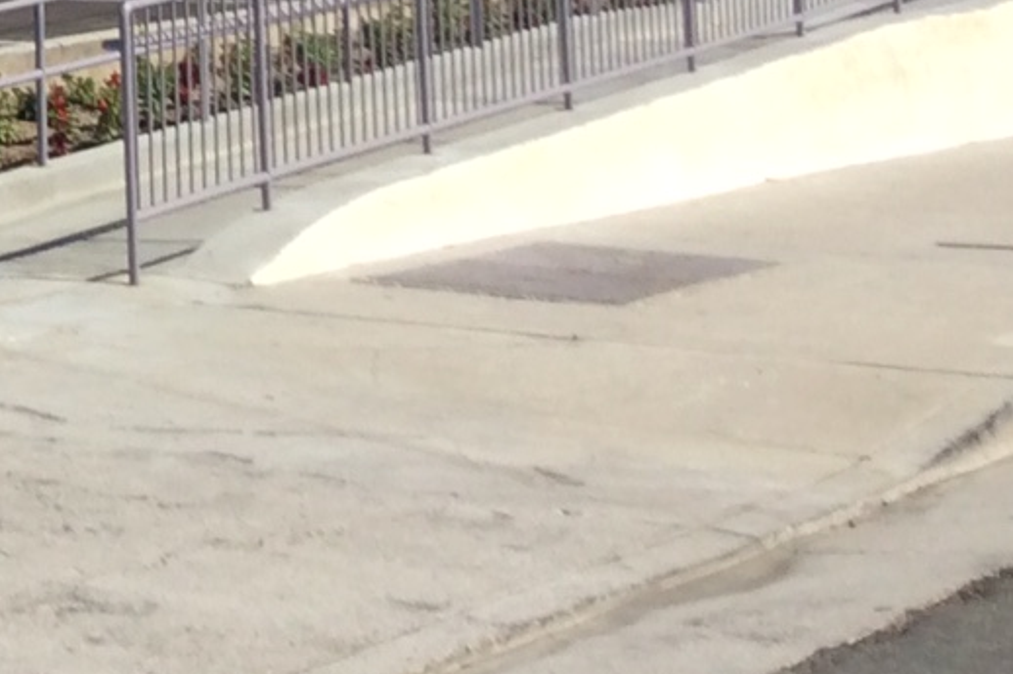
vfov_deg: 10.0
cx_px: -759
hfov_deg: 14.0
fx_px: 3713
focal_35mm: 132
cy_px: -438
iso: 32
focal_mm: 3.3
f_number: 2.4
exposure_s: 1/1590
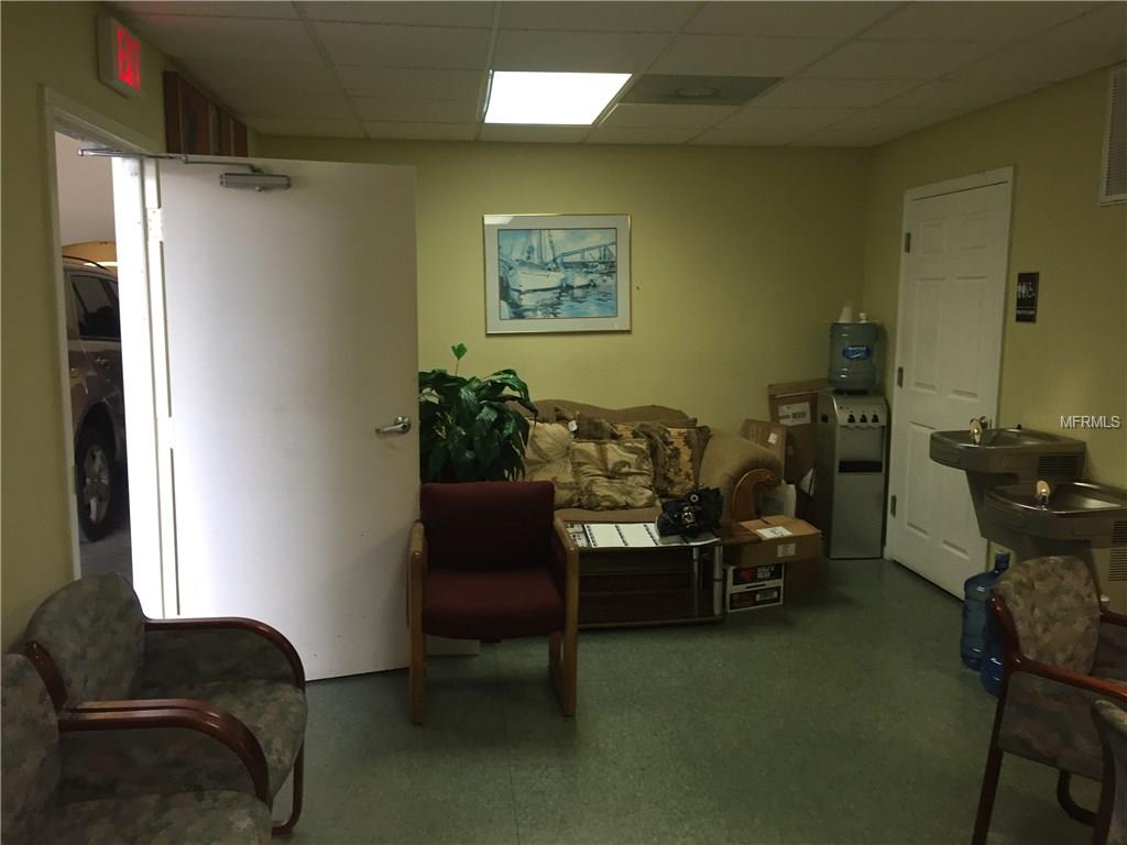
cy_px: 422
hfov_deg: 61.7
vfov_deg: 48.2
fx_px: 944
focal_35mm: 29
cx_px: 564
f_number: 2.2
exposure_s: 1/30
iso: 50
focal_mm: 4.15
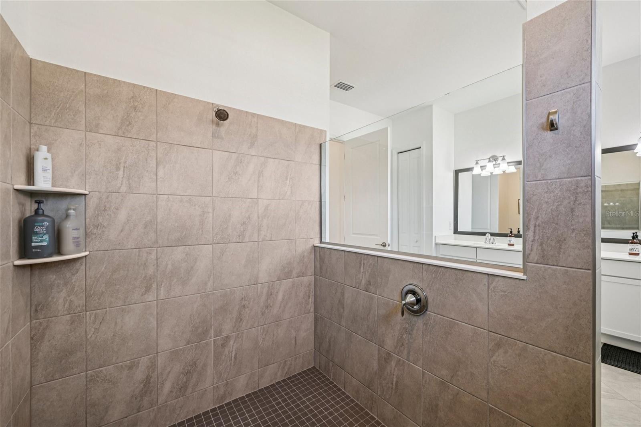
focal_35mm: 14
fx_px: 249
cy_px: 214
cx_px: 320
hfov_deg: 104.3
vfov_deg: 81.2
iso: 400
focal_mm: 14
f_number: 8
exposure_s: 1/25
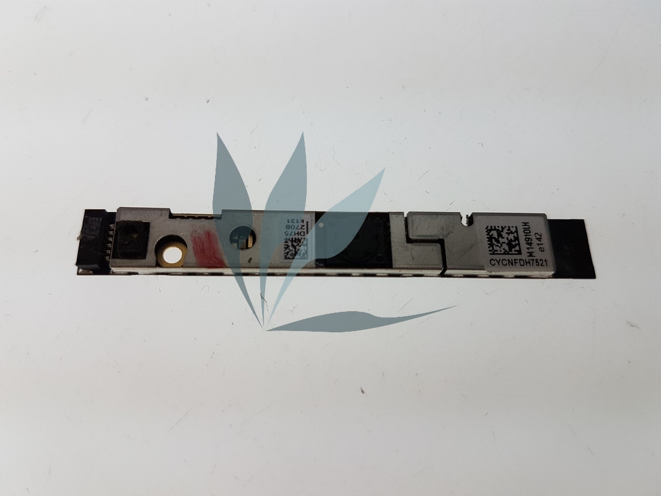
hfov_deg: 67.3
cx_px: 330
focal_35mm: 26
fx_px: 496
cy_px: 248
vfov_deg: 53.1
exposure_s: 1/343
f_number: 1.7
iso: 40
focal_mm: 4.2
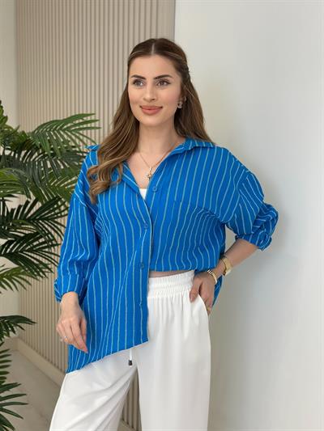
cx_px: 162
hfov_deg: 30.3
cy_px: 216
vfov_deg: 39.6
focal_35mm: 48
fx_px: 599
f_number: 1.78
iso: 80
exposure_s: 1/241
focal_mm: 6.86
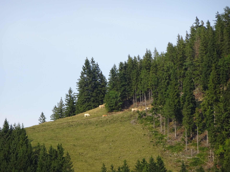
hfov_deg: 6.3
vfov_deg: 4.7
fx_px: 2100
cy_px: 86
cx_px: 115
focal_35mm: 316
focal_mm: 54.04
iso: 125
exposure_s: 1/250
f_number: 6.3
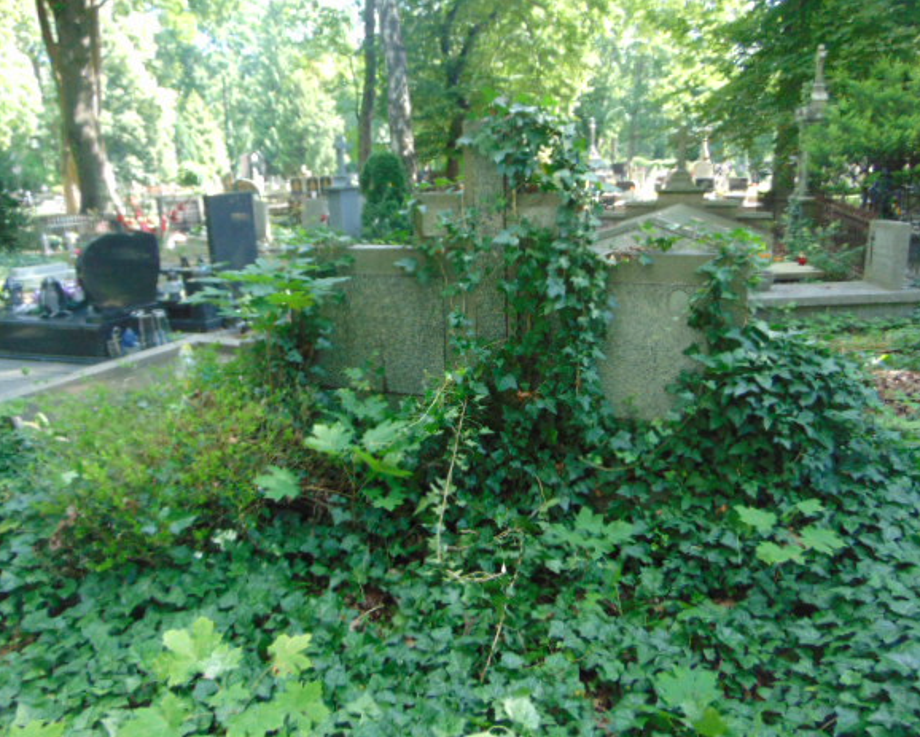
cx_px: 493
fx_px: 736
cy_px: 380
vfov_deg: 53.2
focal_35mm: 27
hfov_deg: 64.0
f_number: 3
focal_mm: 4.5
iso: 200
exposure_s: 1/100
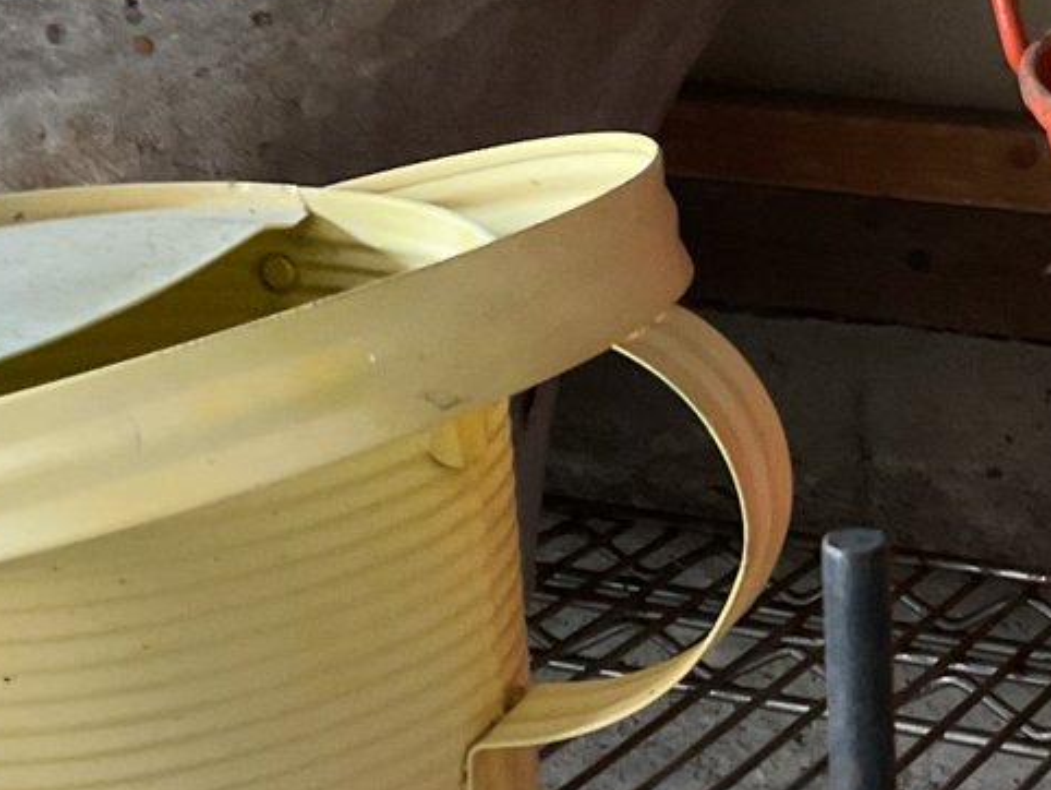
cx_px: 1096
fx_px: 2764
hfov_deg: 20.7
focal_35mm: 91
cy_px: 409
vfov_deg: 16.3
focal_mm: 3
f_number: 1.8
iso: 320
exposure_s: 1/33
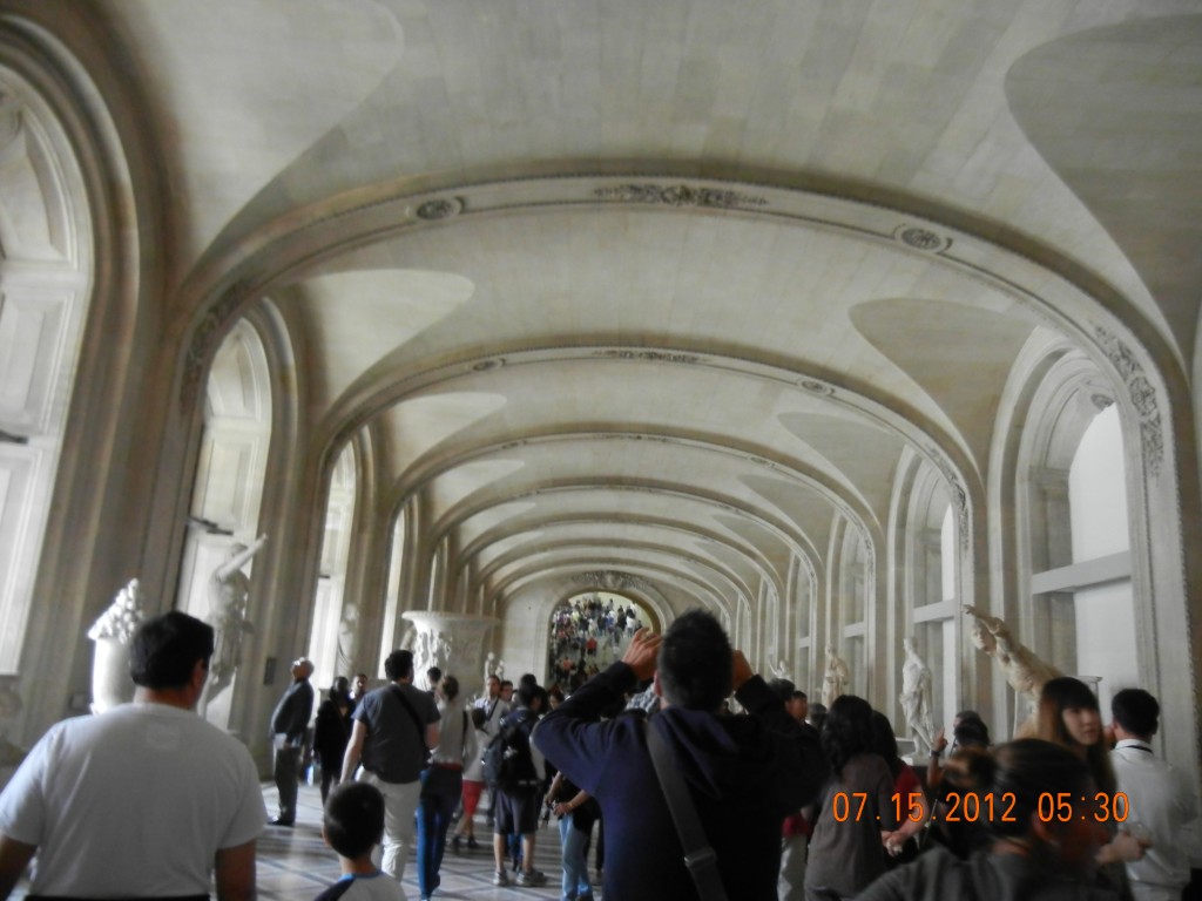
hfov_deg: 60.0
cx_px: 601
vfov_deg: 46.8
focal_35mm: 30
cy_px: 450
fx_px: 1042
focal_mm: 5.4
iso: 200
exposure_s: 1/6.2
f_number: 3.5
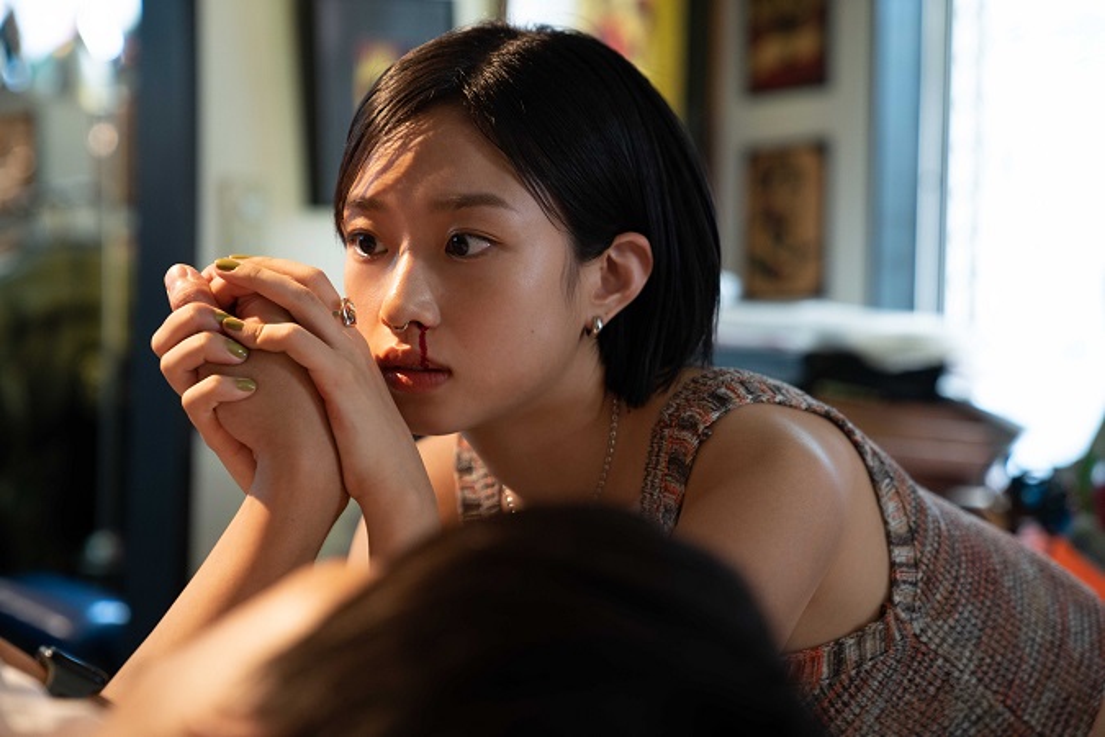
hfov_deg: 28.8
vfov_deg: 19.5
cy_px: 368
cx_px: 552
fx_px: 2148
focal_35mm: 70
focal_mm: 70
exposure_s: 1/125
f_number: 2.8
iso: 1250
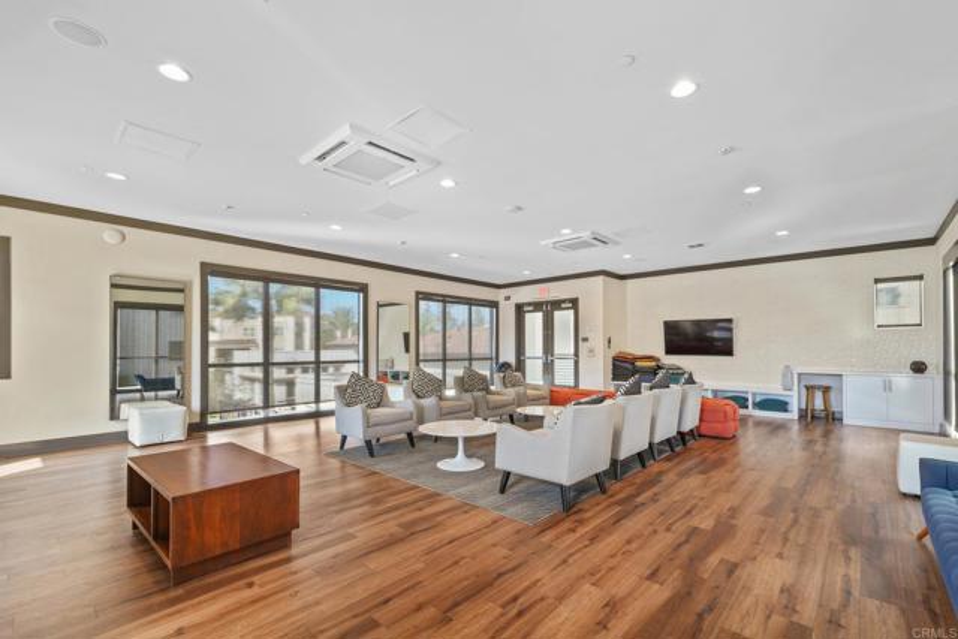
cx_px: 479
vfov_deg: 77.4
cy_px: 320
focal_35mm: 15
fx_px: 399
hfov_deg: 100.4
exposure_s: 1/1.67
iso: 100
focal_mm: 10
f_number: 8
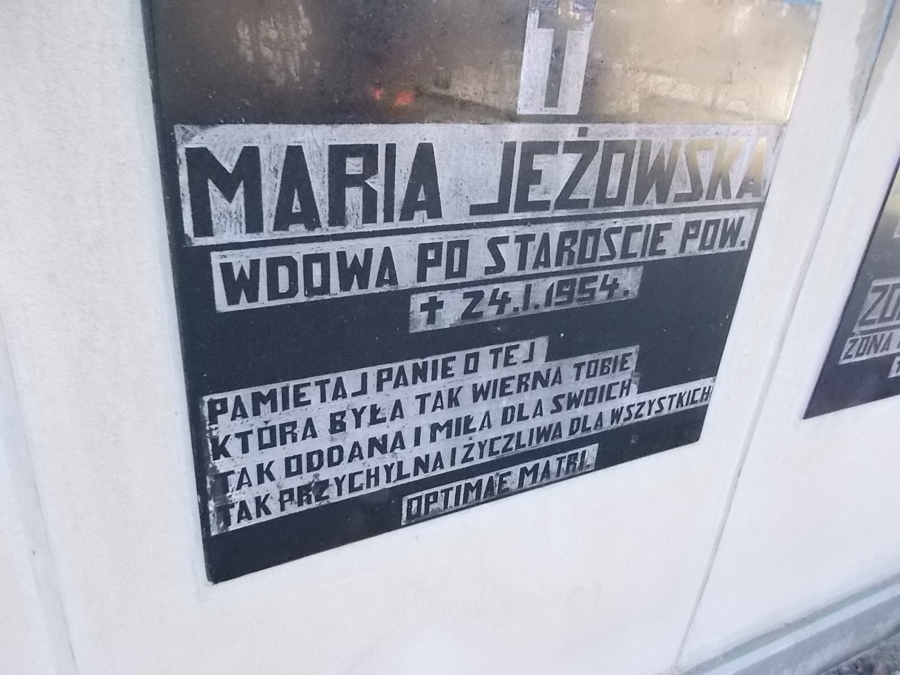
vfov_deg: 53.1
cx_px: 450
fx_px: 676
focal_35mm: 26
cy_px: 338
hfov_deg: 67.3
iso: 400
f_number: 3.2
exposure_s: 1/125
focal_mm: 4.6
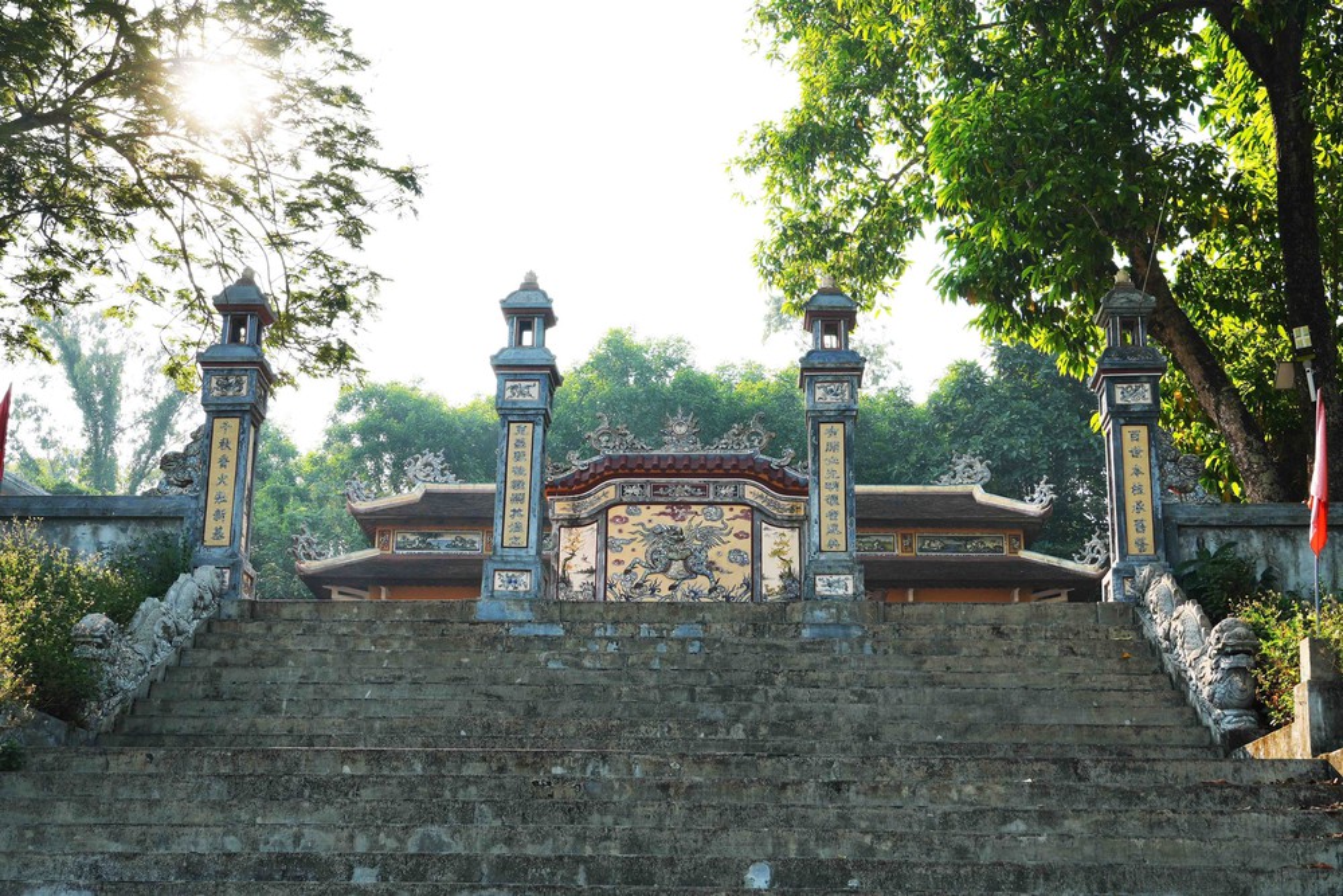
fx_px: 1847
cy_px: 448
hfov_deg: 40.0
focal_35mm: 50
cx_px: 672
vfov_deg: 27.3
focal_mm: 33
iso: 100
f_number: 8
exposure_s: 1/200
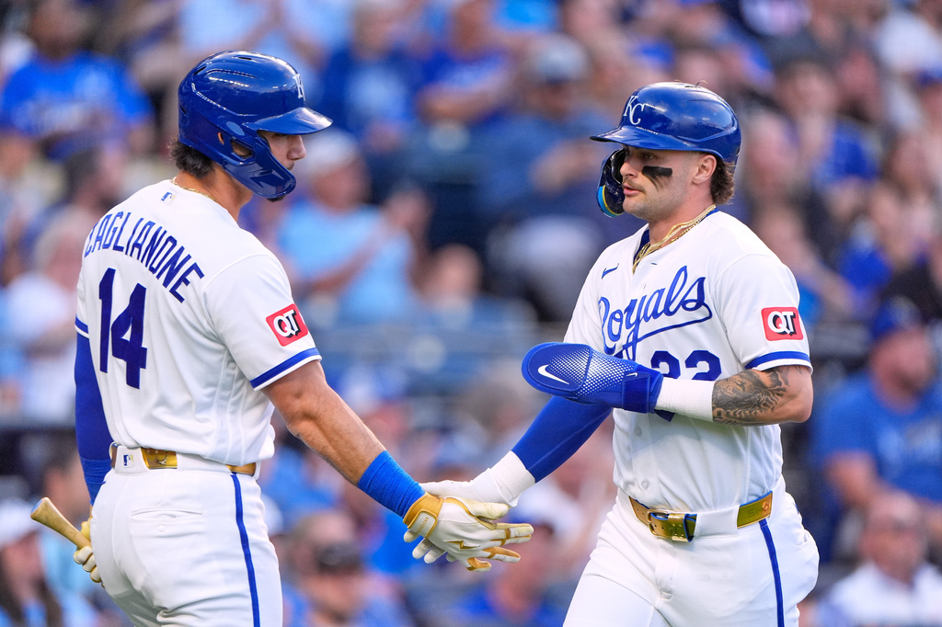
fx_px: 15694
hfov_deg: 3.4
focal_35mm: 600
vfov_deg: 2.3
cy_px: 314
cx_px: 471
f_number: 4
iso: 2500
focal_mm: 600
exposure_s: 1/2000
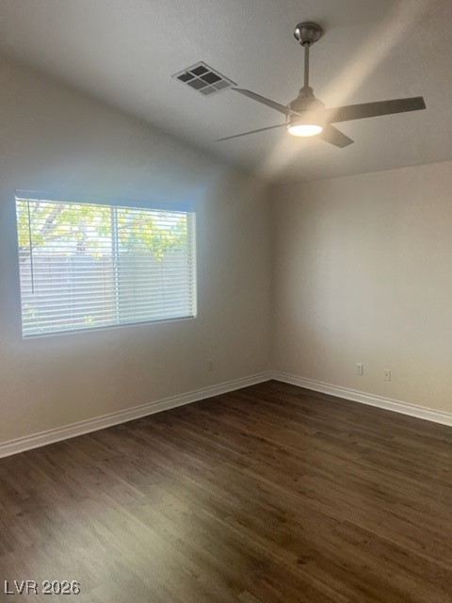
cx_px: 226
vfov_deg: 67.3
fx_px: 453
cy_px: 302
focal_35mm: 26
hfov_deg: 53.1
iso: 100
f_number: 1.5
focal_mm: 5.7
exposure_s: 1/120
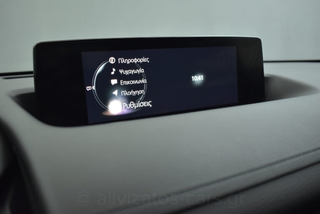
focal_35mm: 32
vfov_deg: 41.8
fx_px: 280
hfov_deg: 59.5
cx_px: 160
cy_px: 107
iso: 1600
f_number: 3.8
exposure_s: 1/100
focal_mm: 21
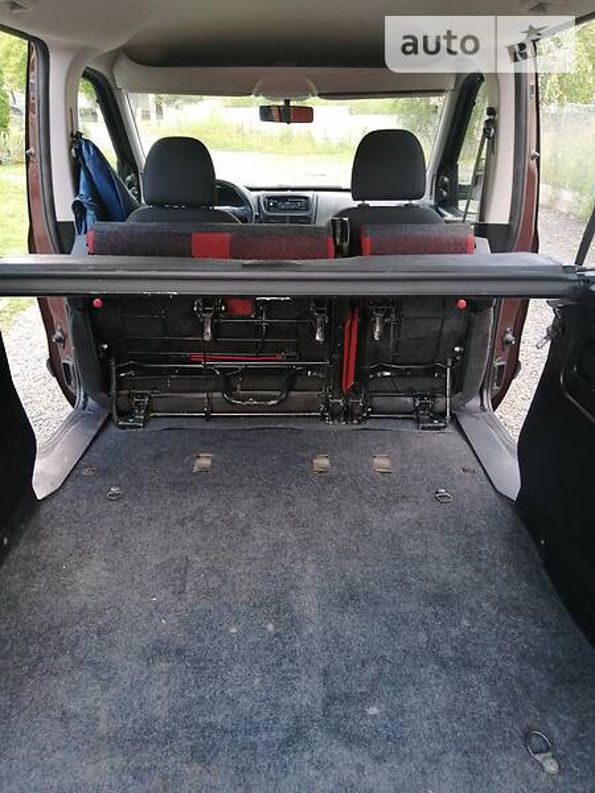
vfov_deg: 67.3
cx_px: 298
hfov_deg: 53.1
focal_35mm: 26
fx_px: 596
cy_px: 396
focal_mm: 3.6
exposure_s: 1/100
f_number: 1.8
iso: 80
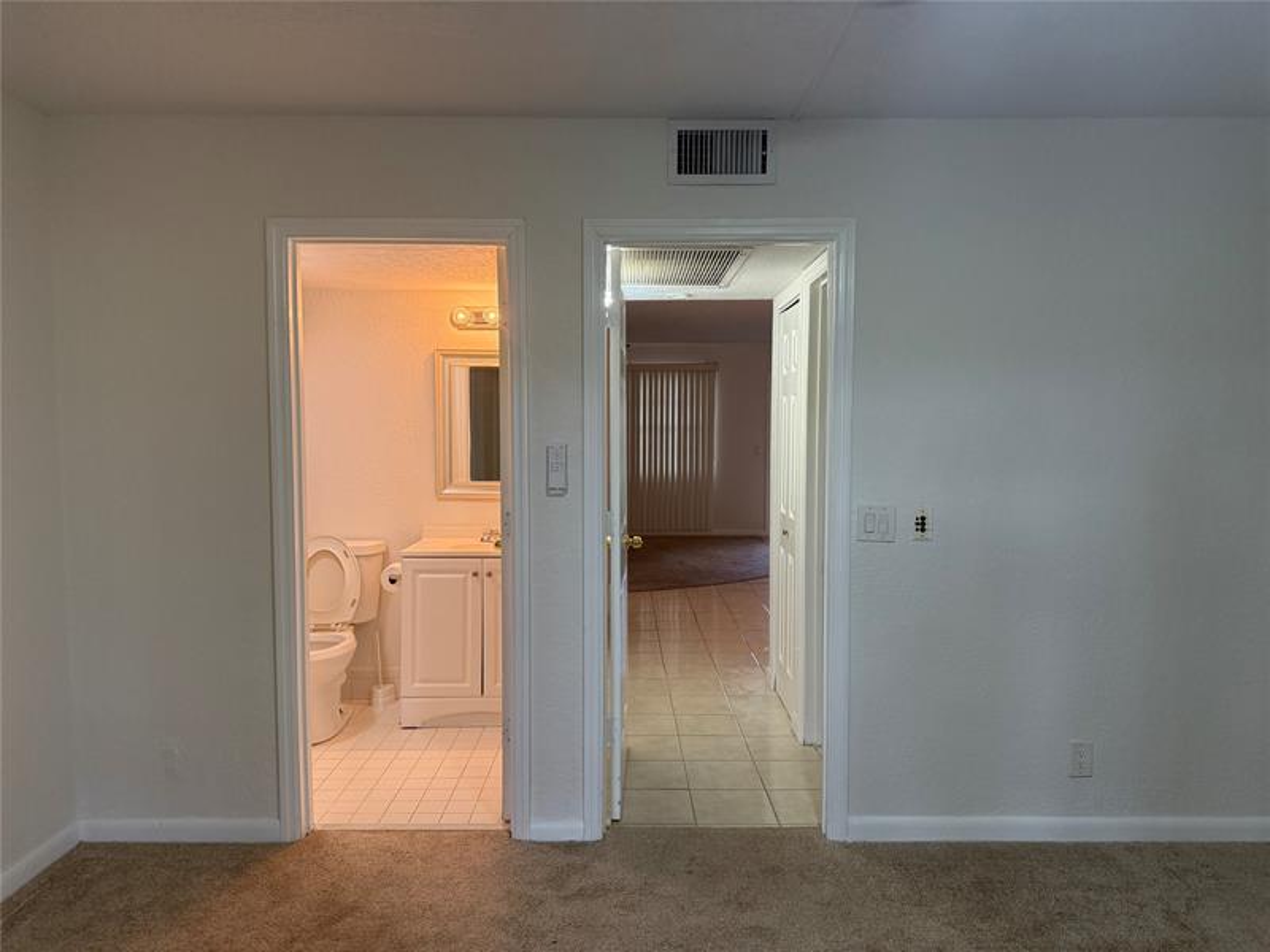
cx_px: 635
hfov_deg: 71.6
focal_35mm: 24
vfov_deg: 56.8
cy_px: 476
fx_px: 881
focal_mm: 6.76
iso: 200
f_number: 1.78
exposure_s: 1/120
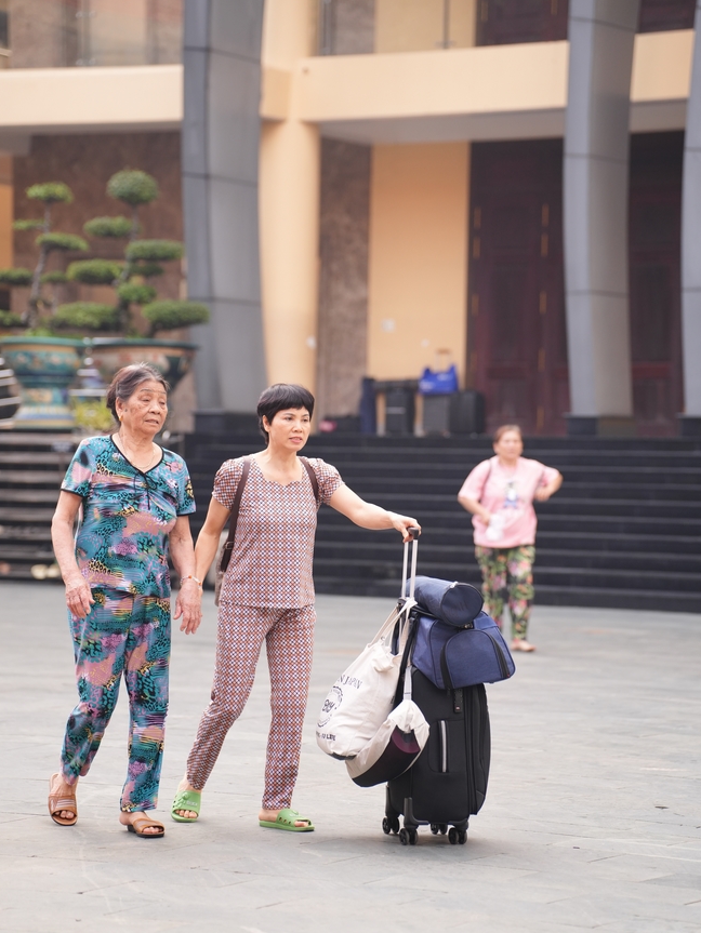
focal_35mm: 114
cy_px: 455
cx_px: 350
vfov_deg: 17.3
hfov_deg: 13.0
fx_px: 3076
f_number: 2.8
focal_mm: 105
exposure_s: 1/640
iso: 640
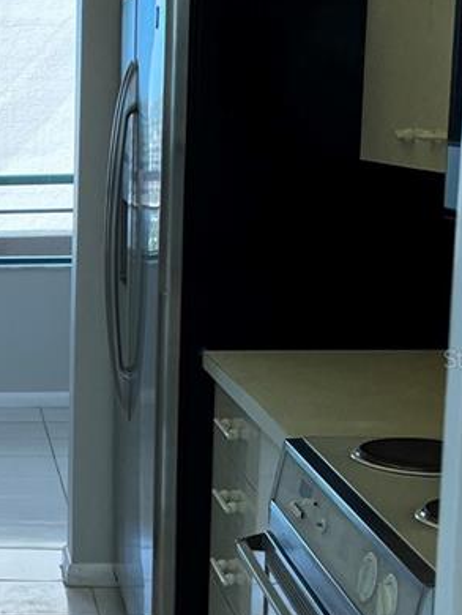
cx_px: -155
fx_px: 1422
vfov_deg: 24.4
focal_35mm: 80
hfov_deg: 17.2
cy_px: 358
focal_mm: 5.1
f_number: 1.6
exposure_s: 1/275
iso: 40
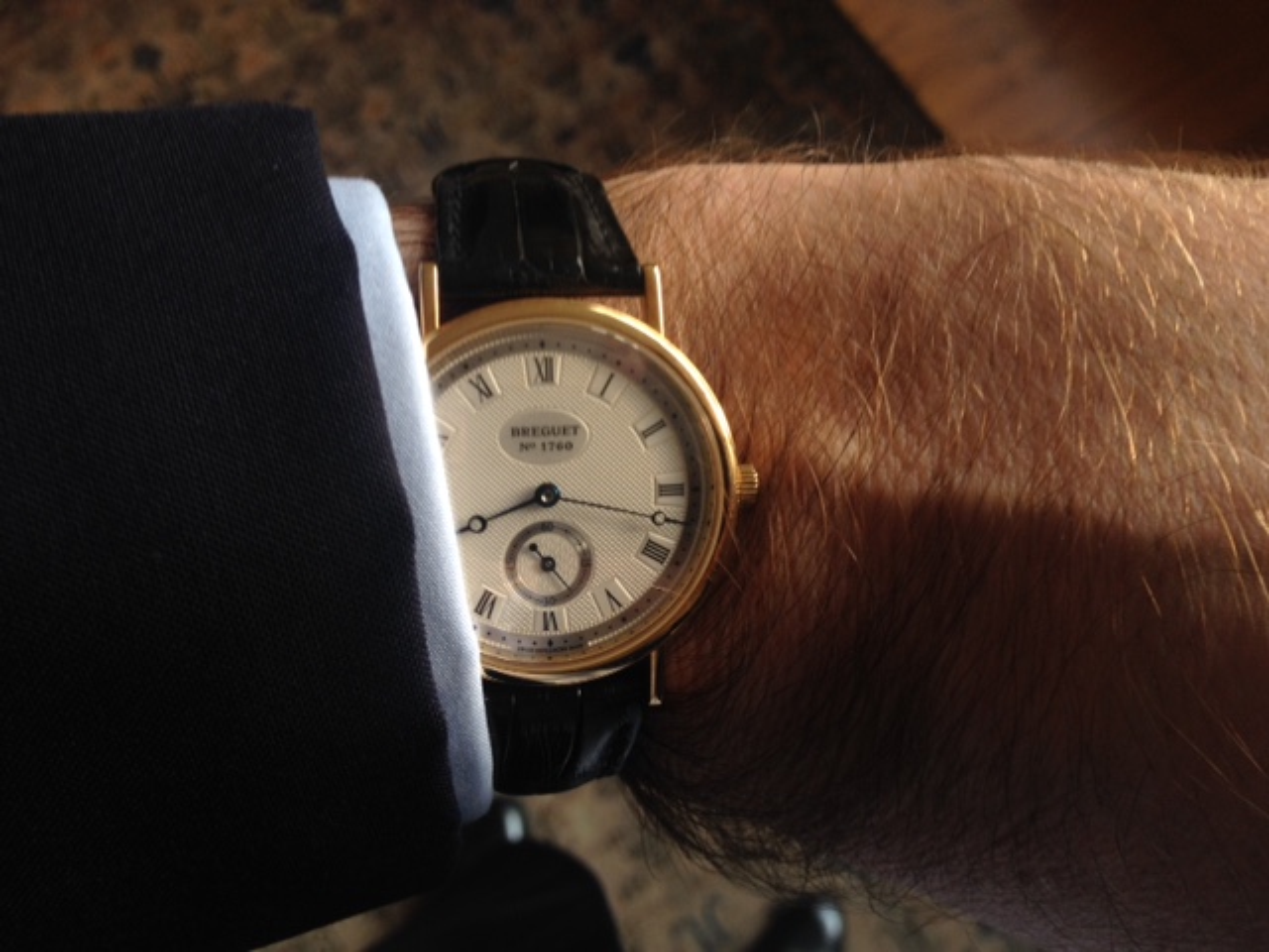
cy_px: 476
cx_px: 634
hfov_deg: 52.6
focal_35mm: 35
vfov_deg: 40.7
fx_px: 1283
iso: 50
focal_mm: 4.28
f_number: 2.4
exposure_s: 1/60
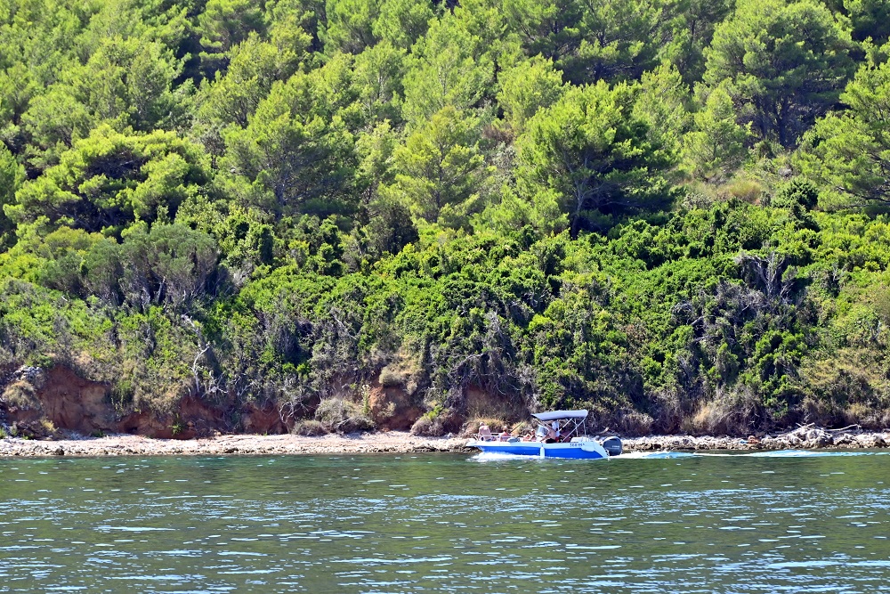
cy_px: 297
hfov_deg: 6.9
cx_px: 445
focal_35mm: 300
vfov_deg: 4.6
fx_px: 7417
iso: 1000
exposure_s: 1/320
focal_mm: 300
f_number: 16
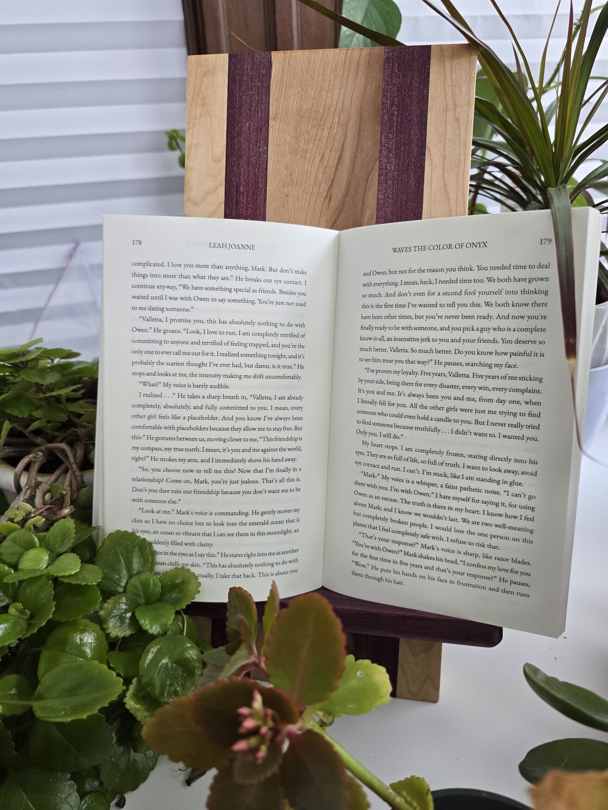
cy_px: 405
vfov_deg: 73.9
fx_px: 539
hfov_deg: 58.9
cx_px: 304
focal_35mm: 23
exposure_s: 1/120
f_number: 1.7
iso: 250
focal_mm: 6.3
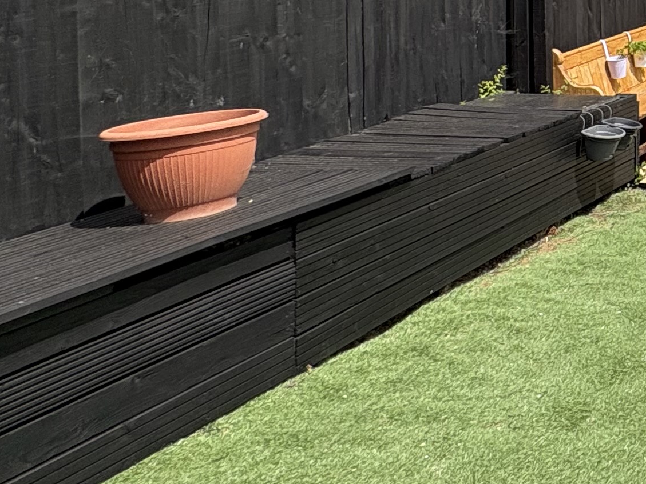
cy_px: -73
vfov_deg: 26.4
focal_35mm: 50
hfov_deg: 26.2
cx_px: 1002
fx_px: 933
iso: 50
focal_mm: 2.22
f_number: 2.2
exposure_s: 1/1277
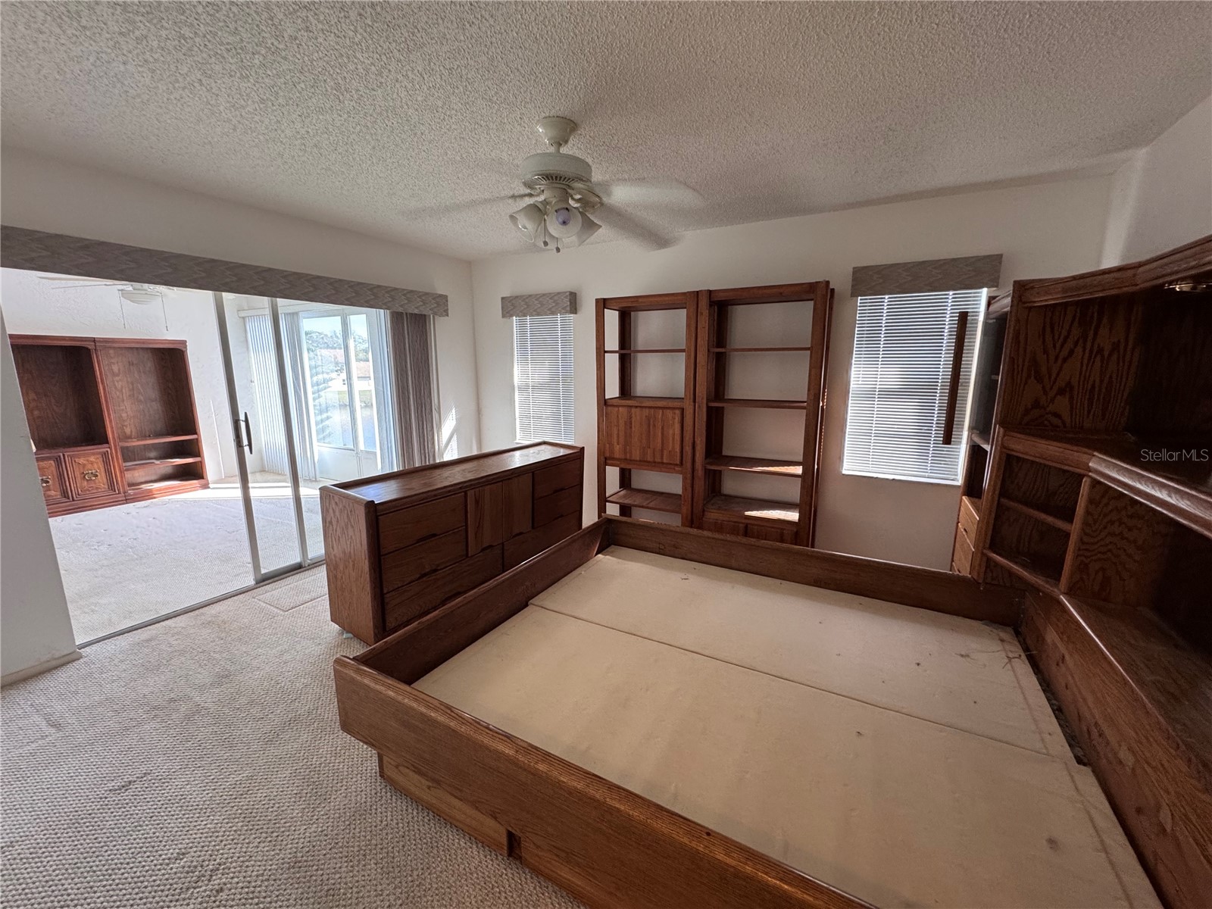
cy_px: 454
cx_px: 606
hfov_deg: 102.1
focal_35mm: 14
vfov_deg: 85.7
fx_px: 490
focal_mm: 2.22
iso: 200
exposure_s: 1/60
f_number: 2.2
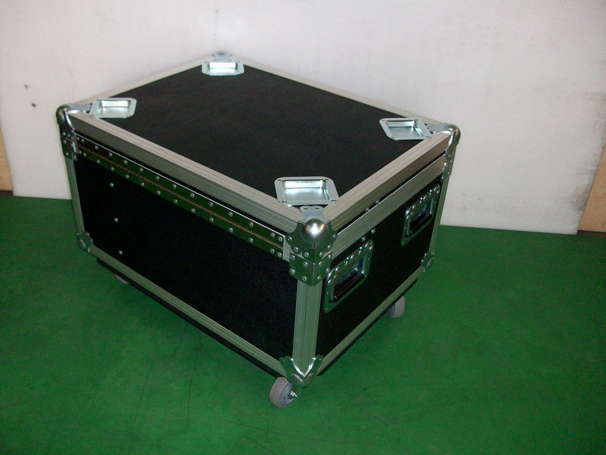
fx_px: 595
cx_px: 303
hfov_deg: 54.0
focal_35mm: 34
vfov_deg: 41.8
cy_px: 228
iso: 160
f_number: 2.8
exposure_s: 1/60
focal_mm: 5.7
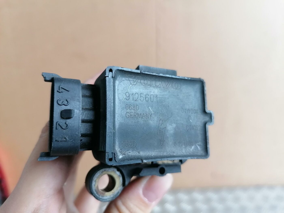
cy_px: 106
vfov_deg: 51.4
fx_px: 222
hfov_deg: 65.3
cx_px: 142
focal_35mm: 27
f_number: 1.8
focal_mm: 4.75
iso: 160
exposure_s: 1/33.3
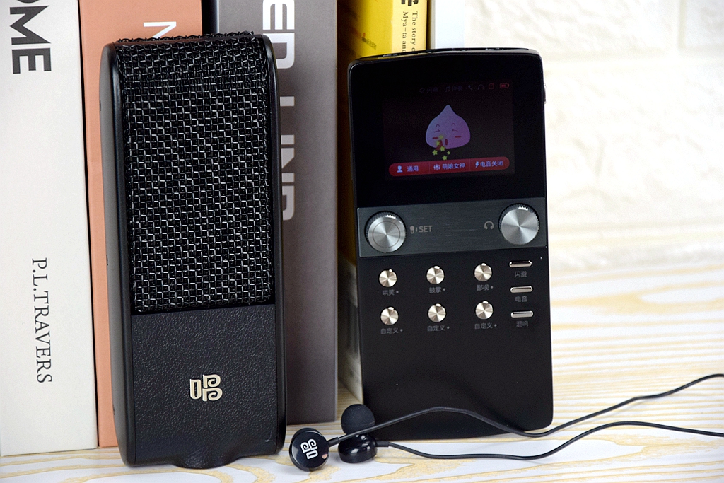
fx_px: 3168
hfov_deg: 13.0
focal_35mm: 158
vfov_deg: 8.7
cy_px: 242
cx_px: 362
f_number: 5.6
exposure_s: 1/80
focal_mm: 105
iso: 400
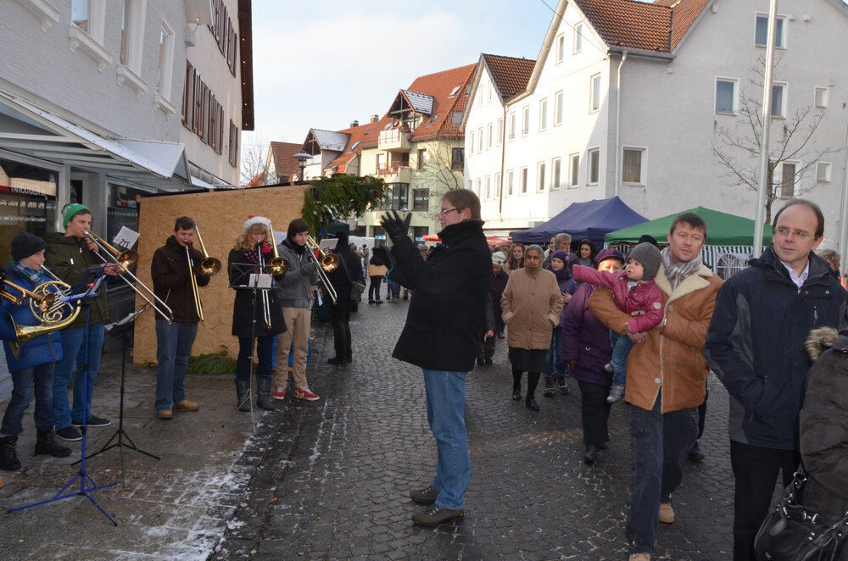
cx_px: 424
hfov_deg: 67.5
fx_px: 635
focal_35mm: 27
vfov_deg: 47.7
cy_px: 280
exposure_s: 1/200
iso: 800
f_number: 16
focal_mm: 18
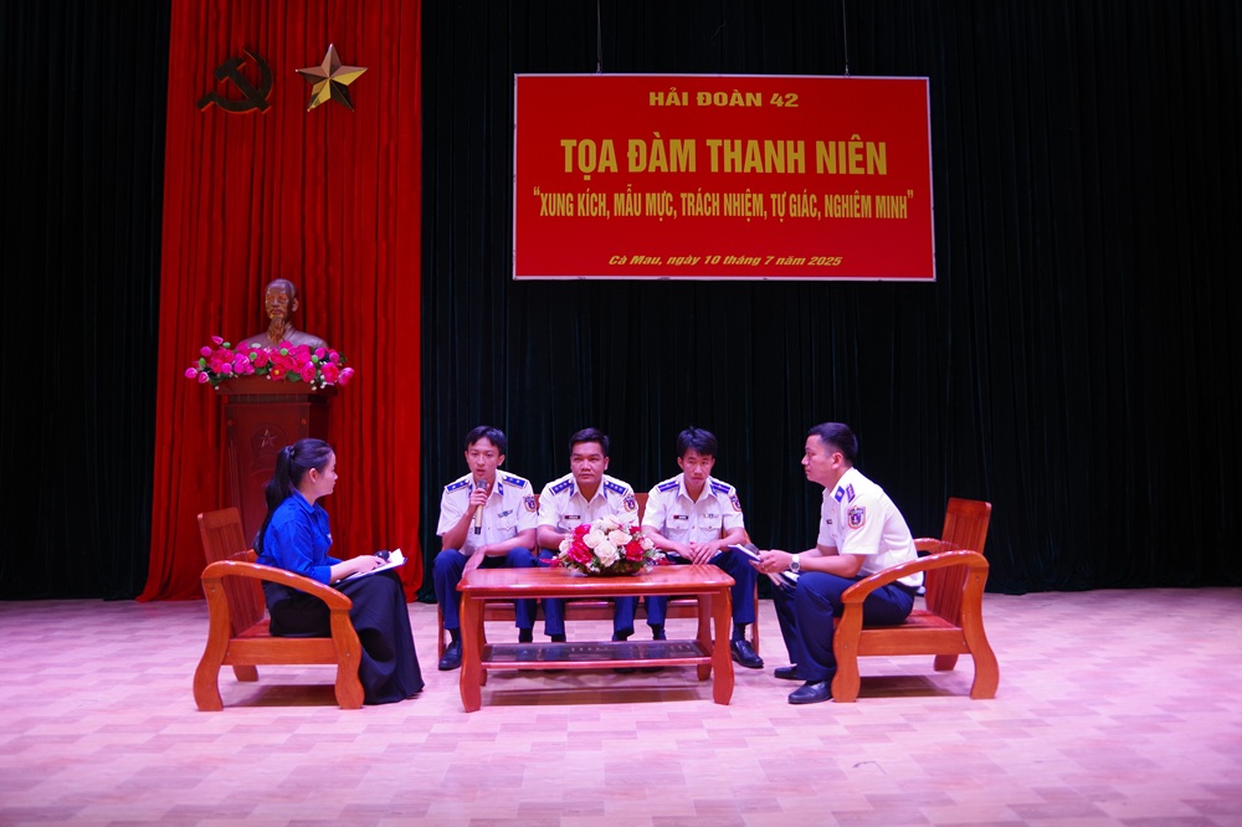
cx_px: 621
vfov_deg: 47.9
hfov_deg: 67.4
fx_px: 931
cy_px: 414
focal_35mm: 27
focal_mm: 18
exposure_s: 1/80
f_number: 3.5
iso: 400
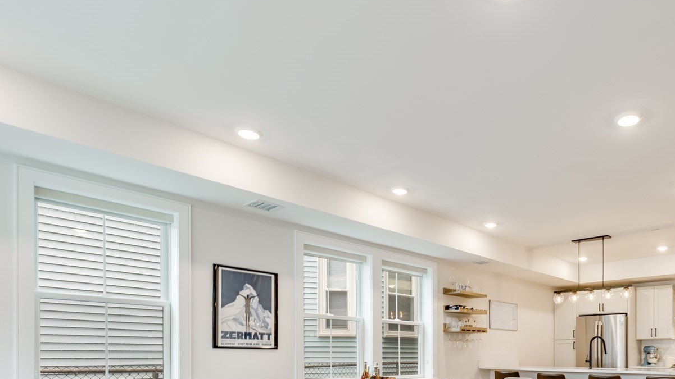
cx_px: 485
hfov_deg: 70.3
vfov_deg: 41.0
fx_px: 447
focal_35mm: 25
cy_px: 366
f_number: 8
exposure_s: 1/25
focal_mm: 14
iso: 100
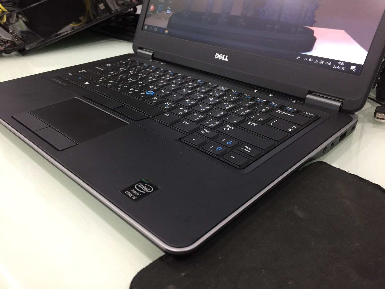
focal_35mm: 29
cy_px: 144
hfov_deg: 61.7
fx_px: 323
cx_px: 192
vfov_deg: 48.2
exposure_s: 1/33
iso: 160
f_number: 2.2
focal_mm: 4.15
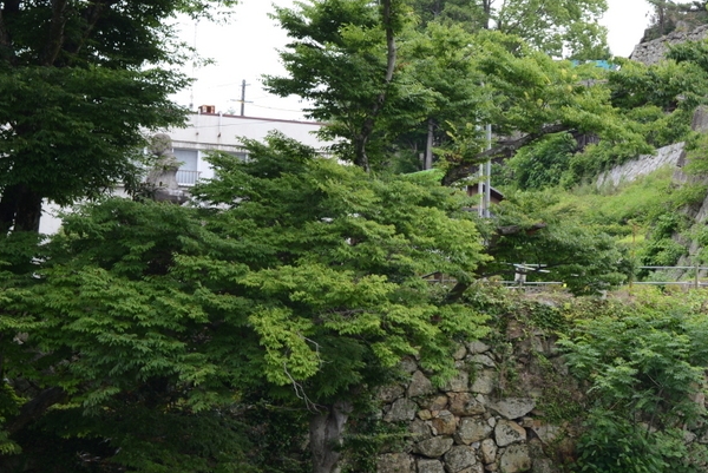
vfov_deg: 13.7
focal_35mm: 100
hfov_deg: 19.8
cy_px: 160
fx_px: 1968
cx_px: 691
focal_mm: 50
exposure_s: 1/100
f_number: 8
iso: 100
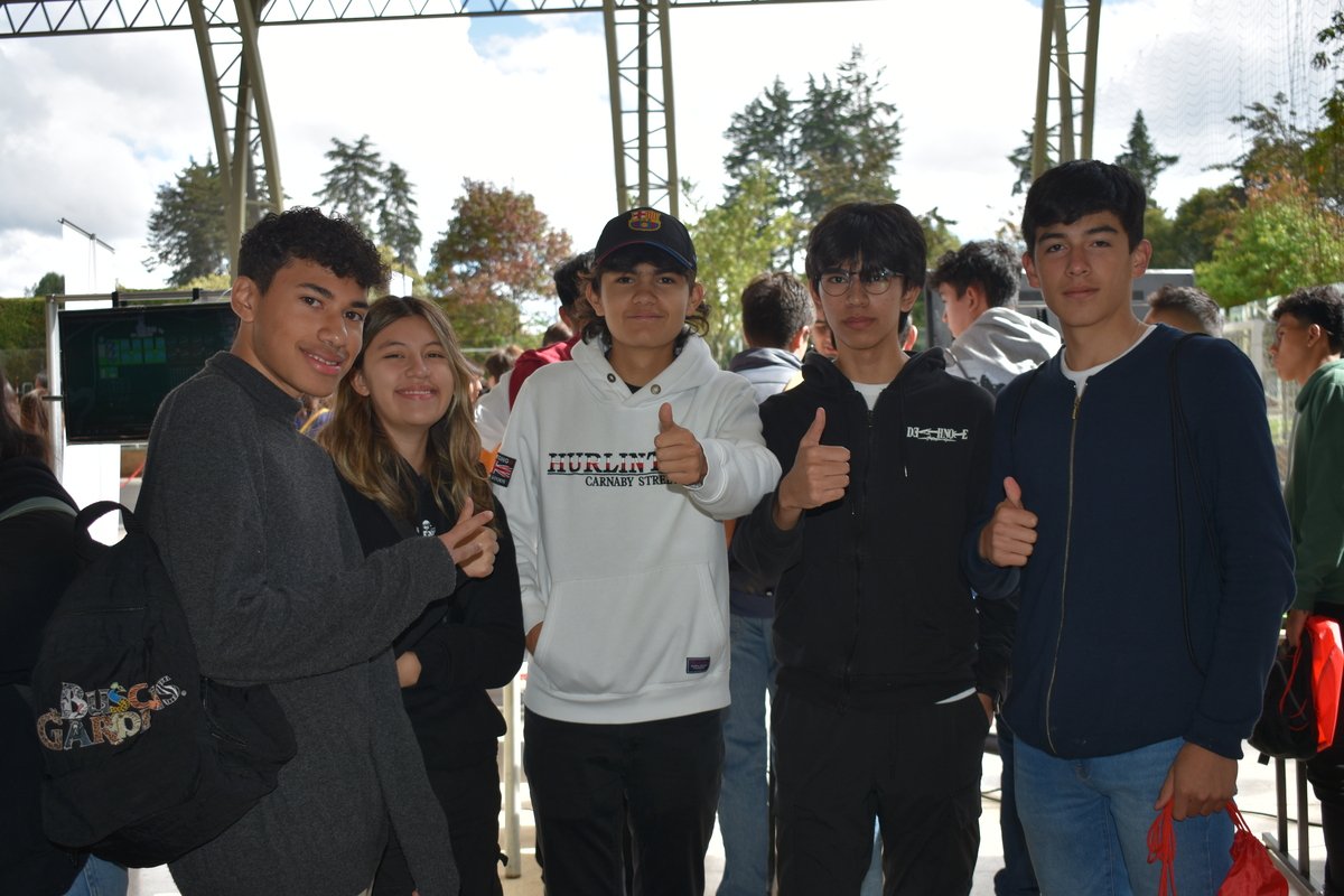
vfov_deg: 31.9
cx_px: 672
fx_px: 1568
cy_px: 448
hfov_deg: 46.4
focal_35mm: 42
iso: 100
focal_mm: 28
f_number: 4.5
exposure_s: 1/250
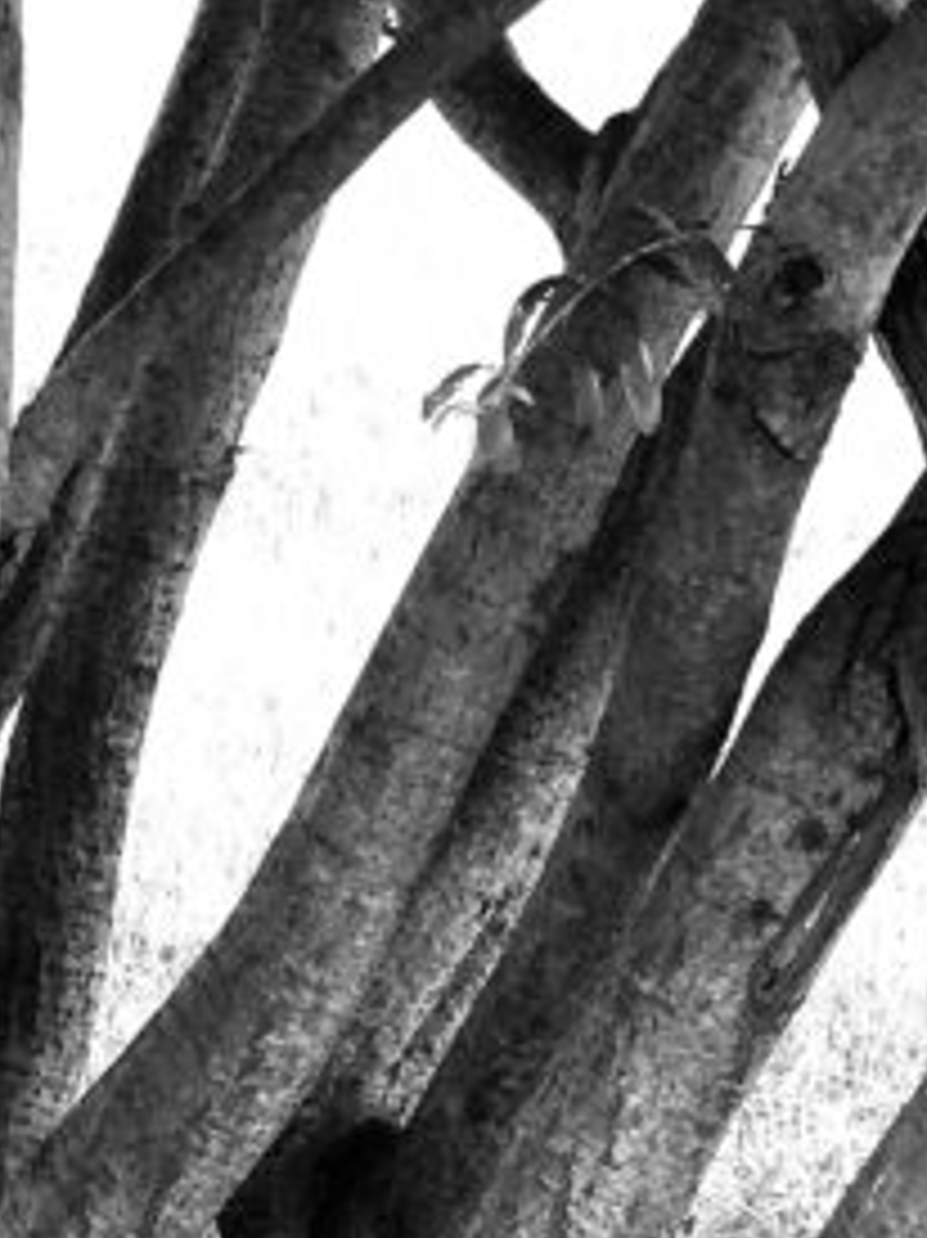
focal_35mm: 108
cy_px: 711
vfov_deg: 18.2
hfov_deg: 13.5
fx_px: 3859
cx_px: -4
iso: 32
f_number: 2.2
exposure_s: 1/237
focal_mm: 4.15
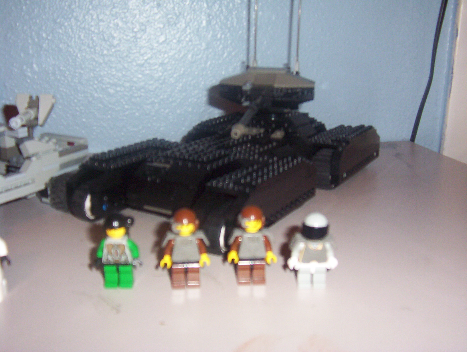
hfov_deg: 51.2
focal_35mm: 36
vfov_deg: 39.8
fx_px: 487
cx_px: 234
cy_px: 176
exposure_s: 1/30
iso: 140
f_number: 2.76
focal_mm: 5.54
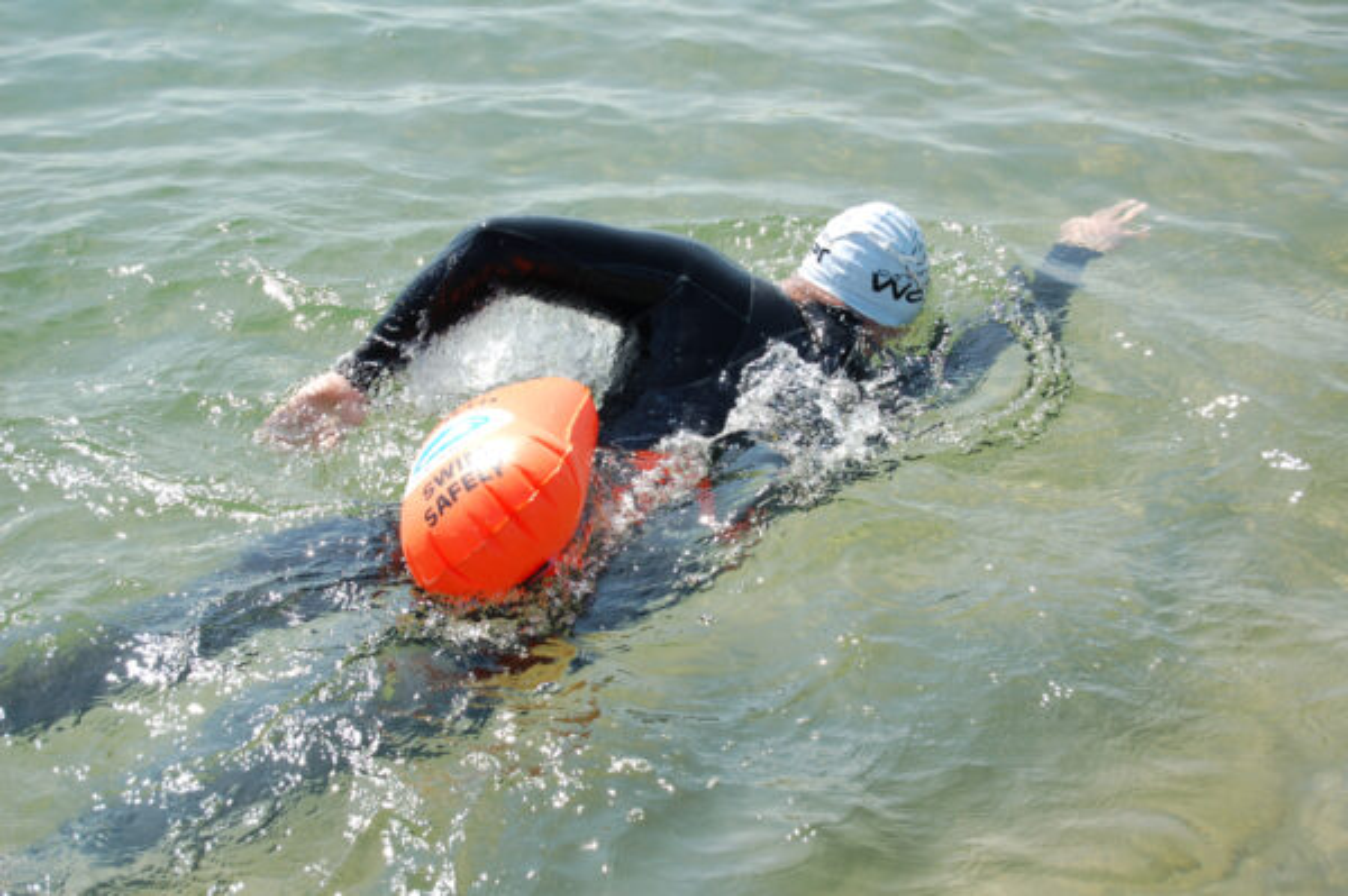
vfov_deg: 16.5
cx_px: 674
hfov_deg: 24.6
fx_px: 3087
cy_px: 448
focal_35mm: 82
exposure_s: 1/400
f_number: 5.6
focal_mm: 55
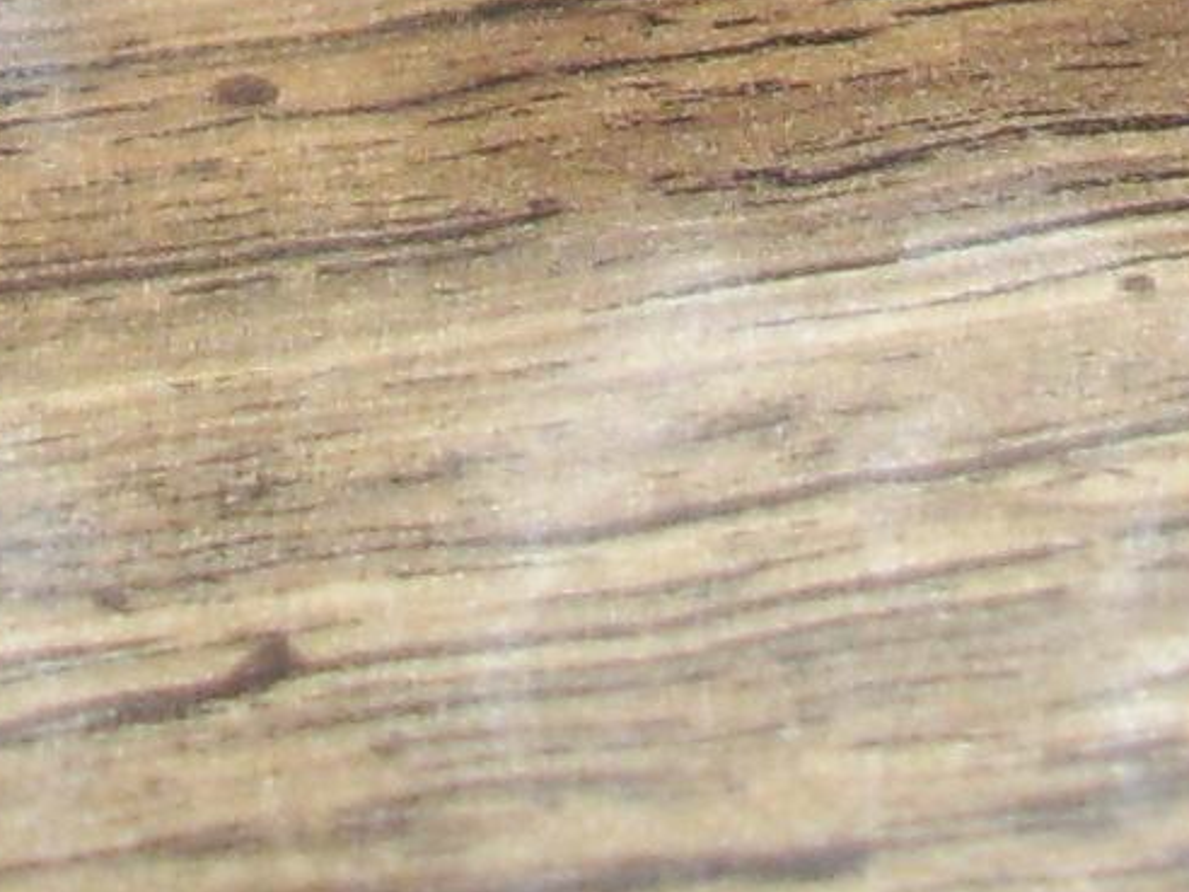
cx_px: 196
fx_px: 7831
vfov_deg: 6.0
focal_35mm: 228
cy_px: -1840
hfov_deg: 8.7
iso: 80
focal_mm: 5.7
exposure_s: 1/40
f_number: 2.9
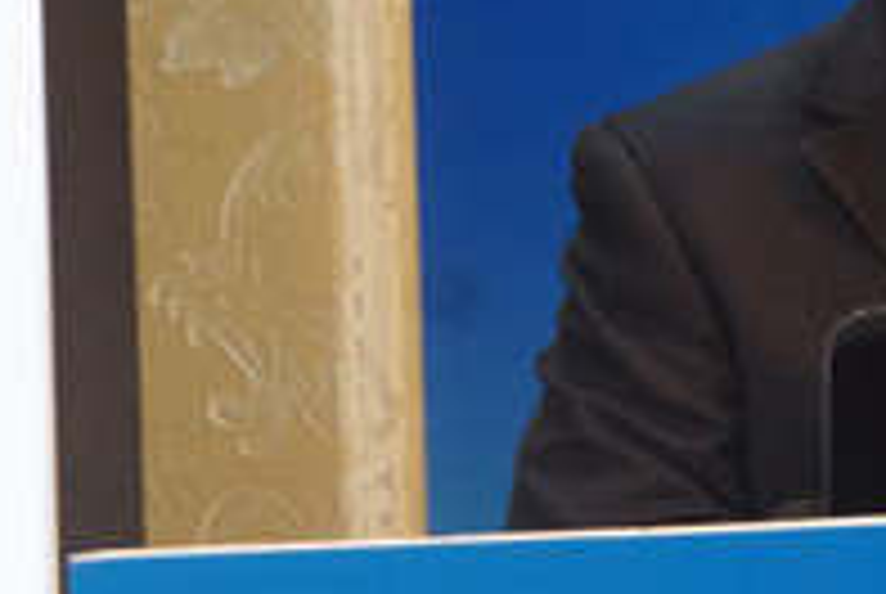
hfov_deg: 7.6
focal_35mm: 260
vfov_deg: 5.3
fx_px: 6408
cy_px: 292
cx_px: 1745
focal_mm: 38
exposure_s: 1/8
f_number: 8
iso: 800
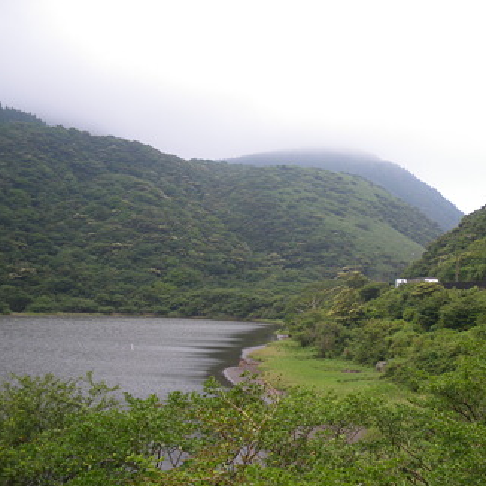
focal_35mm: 44
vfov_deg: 38.3
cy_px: 243
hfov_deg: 37.9
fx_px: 699
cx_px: 327
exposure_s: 1/50
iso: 100
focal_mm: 6.3
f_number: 3.5
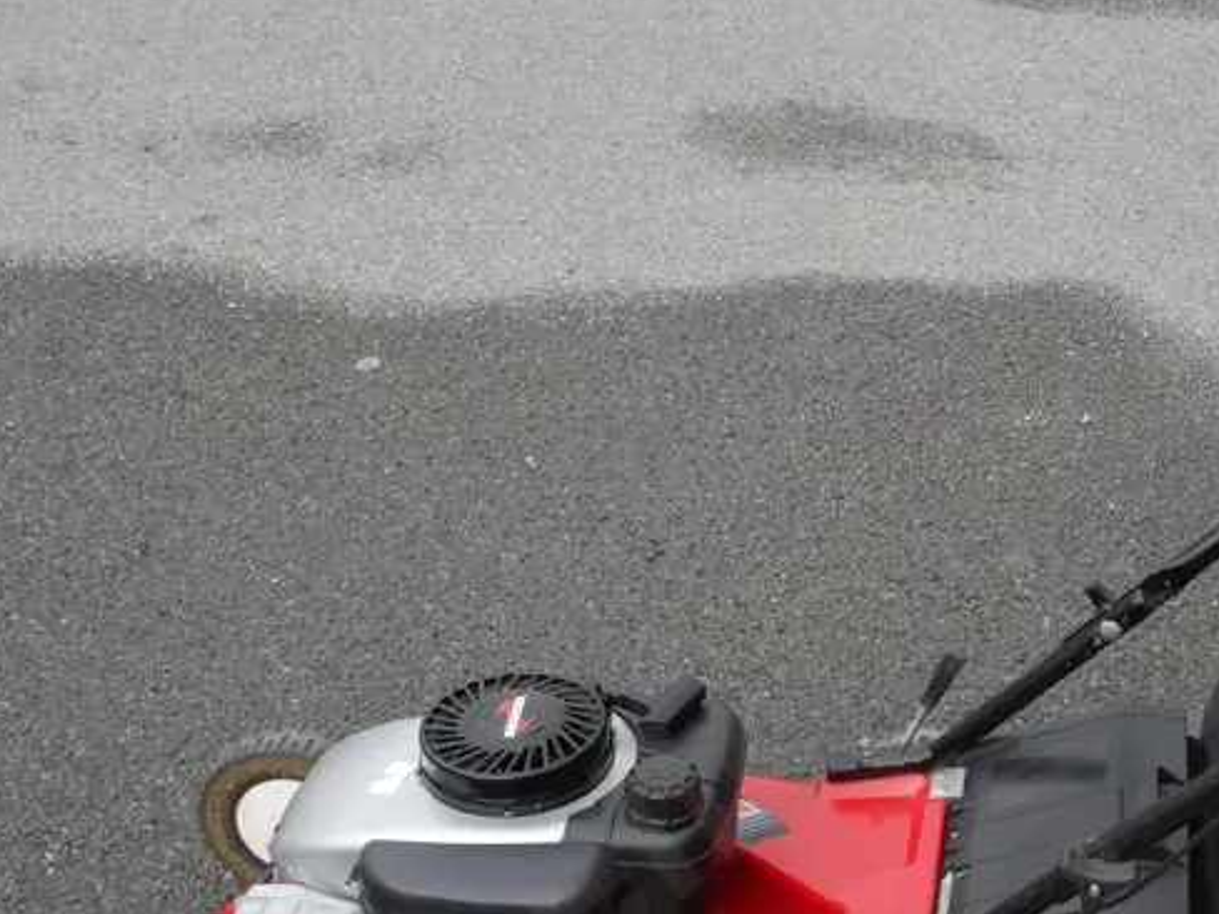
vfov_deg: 23.2
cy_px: 601
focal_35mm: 63
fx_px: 2219
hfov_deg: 30.0
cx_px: 984
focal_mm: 15
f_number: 5.6
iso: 200
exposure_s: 1/160
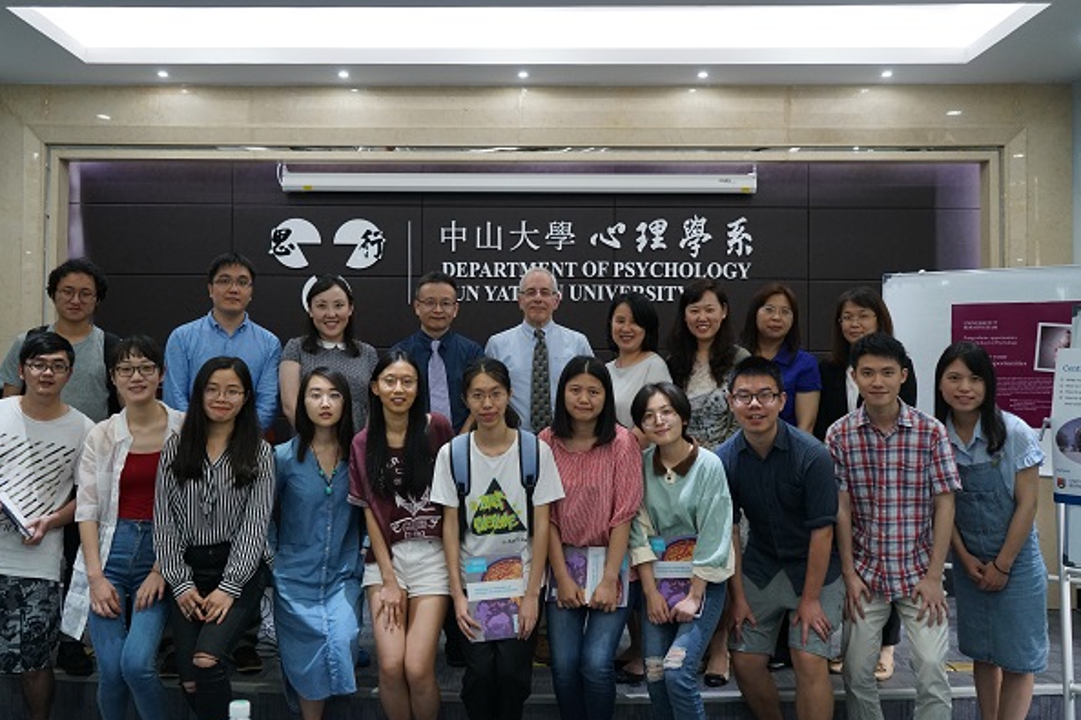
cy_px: 336
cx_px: 498
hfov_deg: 55.7
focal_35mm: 34
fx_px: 1021
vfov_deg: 38.8
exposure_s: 1/160
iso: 2000
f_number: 4
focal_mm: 31
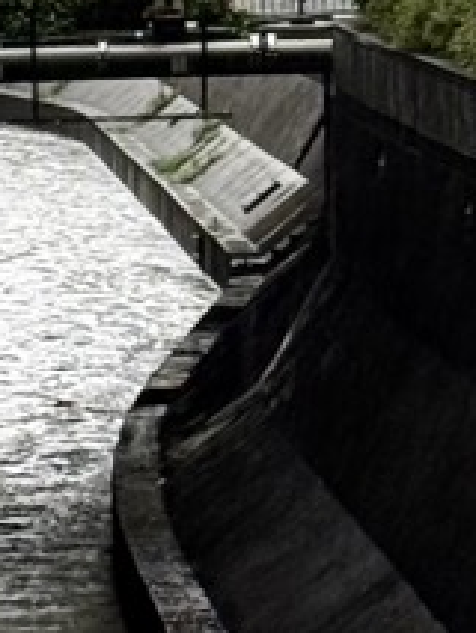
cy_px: 0
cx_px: -181
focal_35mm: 360
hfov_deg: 4.1
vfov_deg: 5.5
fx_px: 6594
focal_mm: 6.76
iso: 200
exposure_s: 1/160
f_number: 1.78
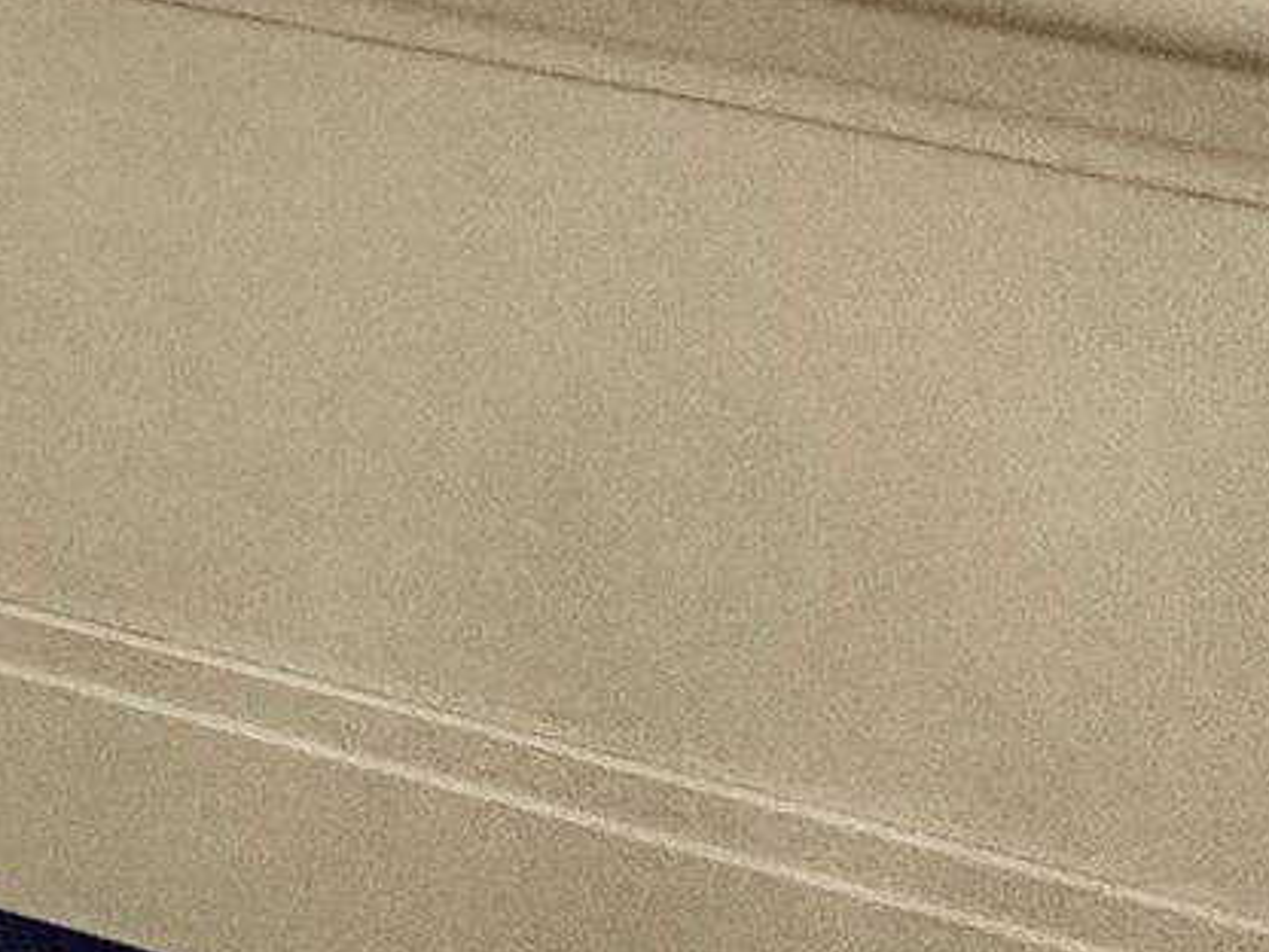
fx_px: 2529
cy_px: -1236
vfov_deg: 14.8
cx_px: -1589
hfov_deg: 16.4
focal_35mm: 69
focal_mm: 2.22
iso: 200
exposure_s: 1/120
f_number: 2.2
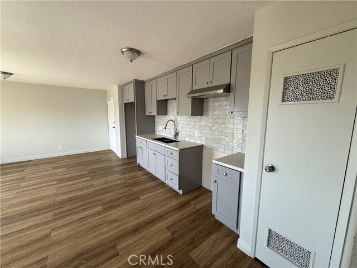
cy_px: 134
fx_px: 144
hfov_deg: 102.1
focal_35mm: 14
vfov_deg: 85.7
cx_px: 178
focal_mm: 2.22
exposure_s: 1/99
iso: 80
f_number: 2.2
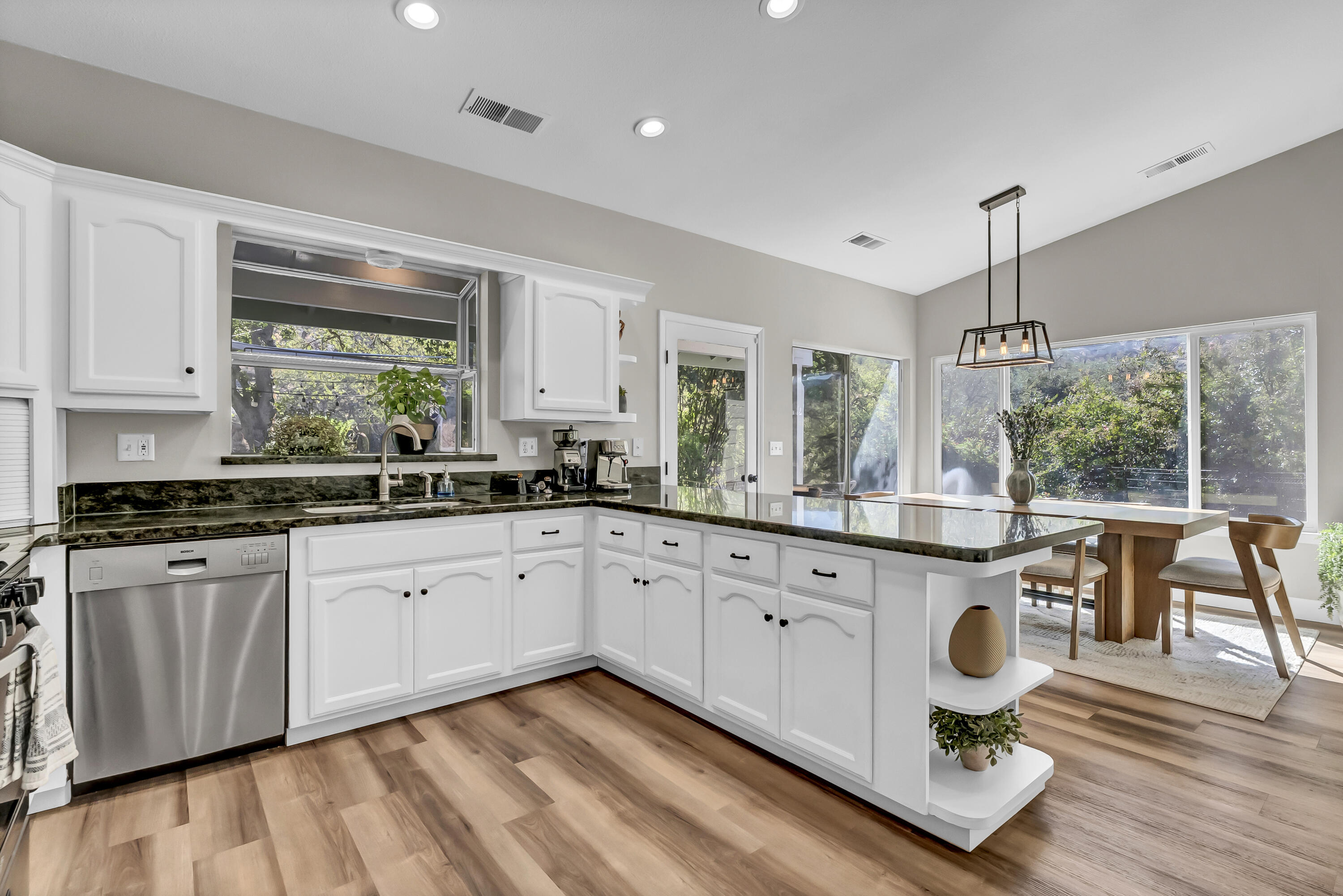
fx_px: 597
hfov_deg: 96.7
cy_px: 448
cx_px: 672
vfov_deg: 73.8
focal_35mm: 16
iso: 1600
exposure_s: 1/160
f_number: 10
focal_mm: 16
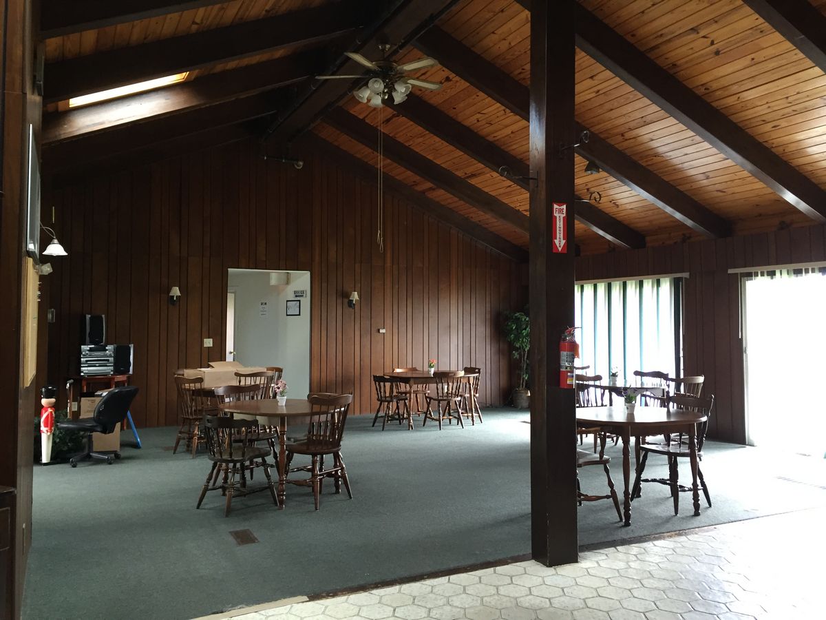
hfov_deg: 61.7
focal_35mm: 29
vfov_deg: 48.2
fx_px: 692
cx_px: 413
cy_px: 310
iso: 100
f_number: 2.2
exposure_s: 1/30
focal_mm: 4.15
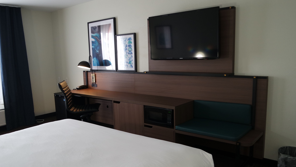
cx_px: 139
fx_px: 228
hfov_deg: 66.0
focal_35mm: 29
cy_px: 94
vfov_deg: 40.1
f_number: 3.5
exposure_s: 1/30
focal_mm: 16
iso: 400
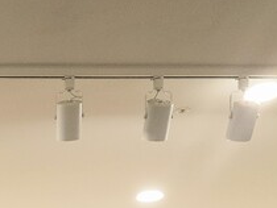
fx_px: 841
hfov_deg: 17.1
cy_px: 445
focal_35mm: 105
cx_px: -128
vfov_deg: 12.2
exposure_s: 1/120
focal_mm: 6.4
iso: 250
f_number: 1.8
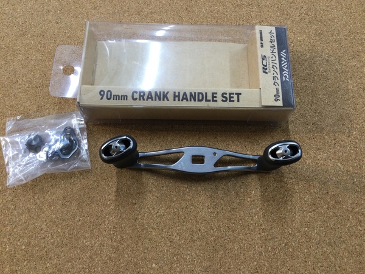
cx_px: 182
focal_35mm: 31
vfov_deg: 45.4
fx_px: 327
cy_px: 137
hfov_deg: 58.4
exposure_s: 1/30
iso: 50
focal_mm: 3.3
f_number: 2.4
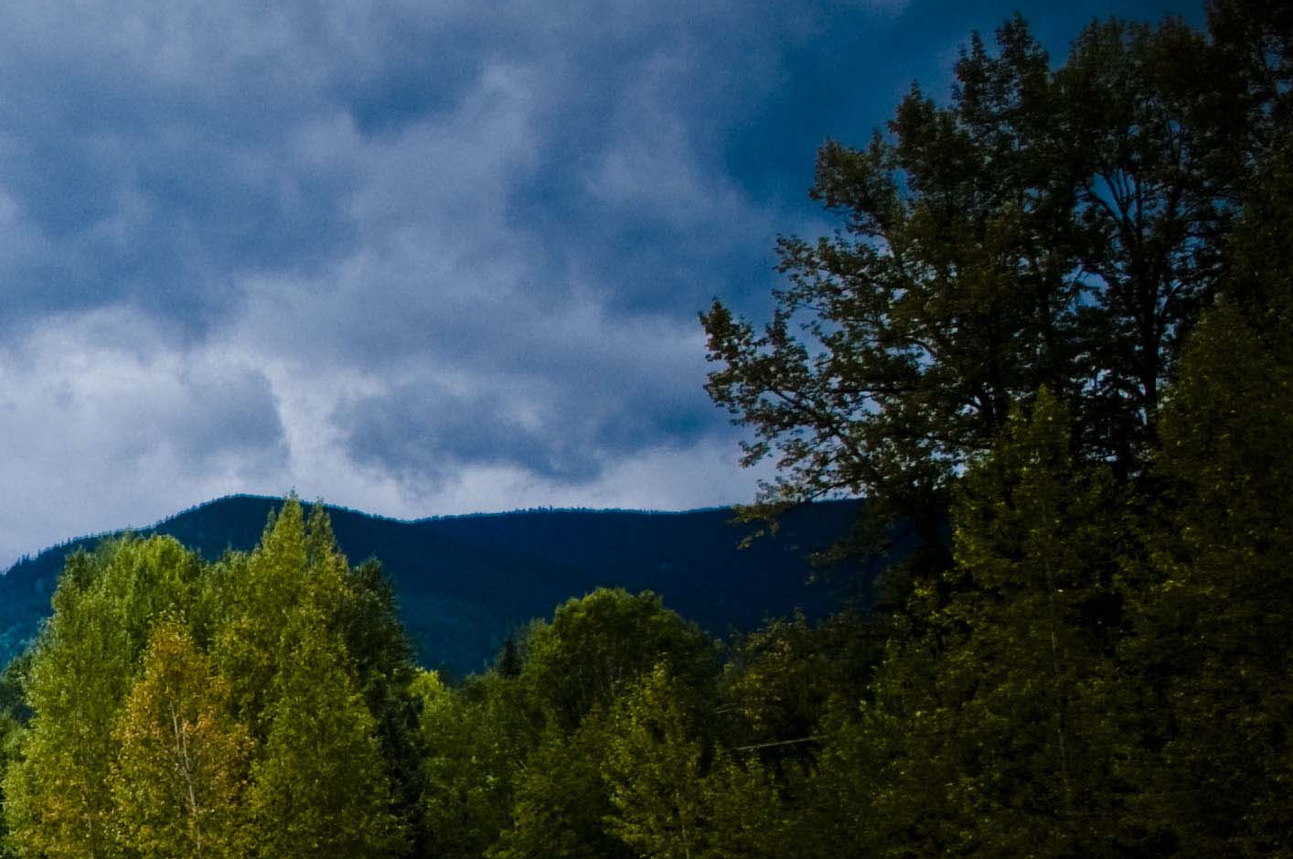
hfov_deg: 20.0
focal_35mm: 91
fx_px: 3264
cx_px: -527
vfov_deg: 14.8
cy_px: 748
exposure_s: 1/400
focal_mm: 20
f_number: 5.6
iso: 200
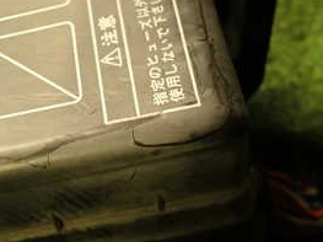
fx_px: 532
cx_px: 111
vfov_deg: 25.6
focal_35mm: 57
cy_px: 154
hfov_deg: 33.5
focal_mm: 4.5
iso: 250
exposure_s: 1/30
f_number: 2
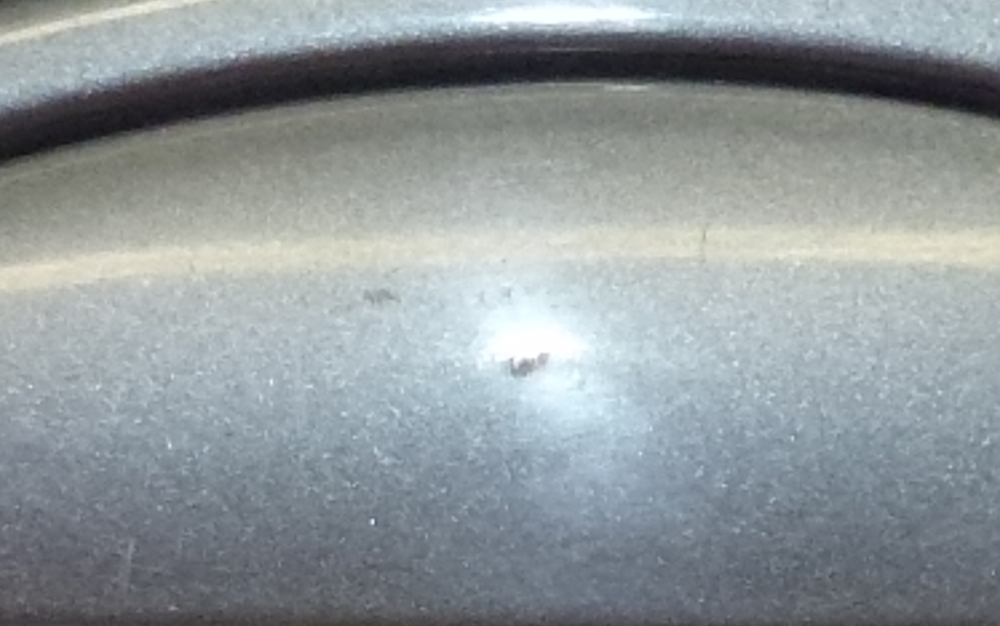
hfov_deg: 8.0
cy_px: 420
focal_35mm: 261
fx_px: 7115
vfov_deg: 5.0
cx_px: 882
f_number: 4
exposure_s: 1/250
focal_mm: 8
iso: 400
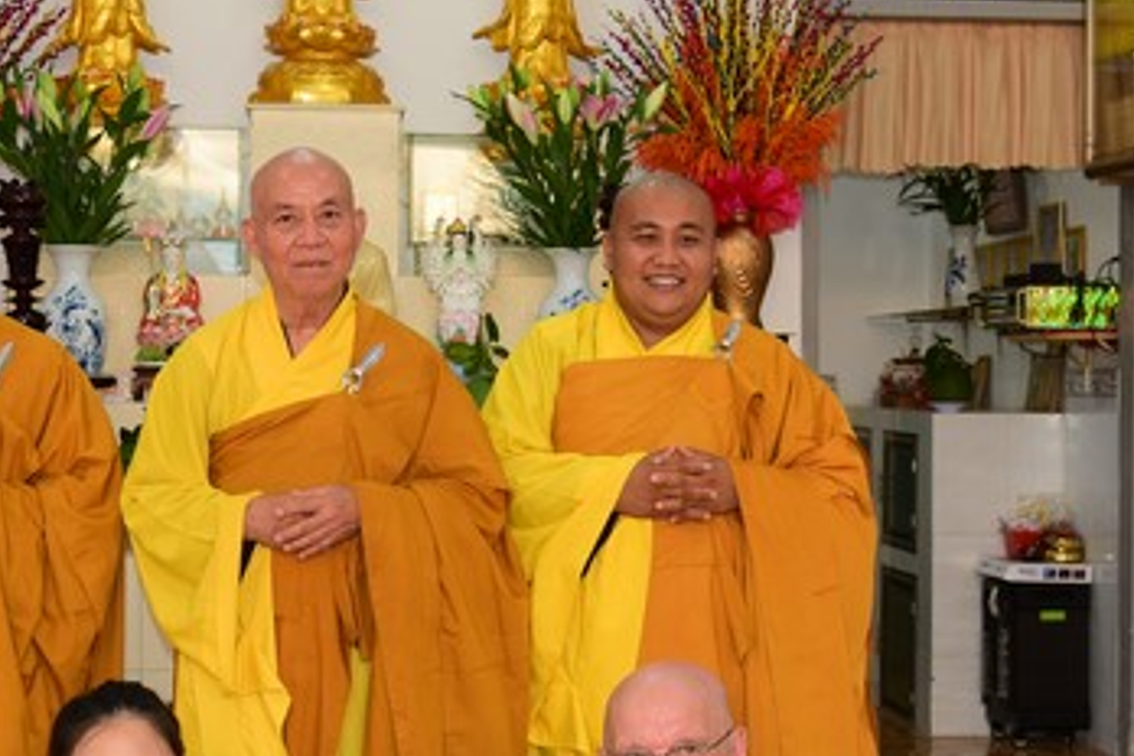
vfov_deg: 19.2
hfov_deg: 28.4
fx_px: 2236
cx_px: 534
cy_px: 371
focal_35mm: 71
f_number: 5
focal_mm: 38
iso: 400
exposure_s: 1/60
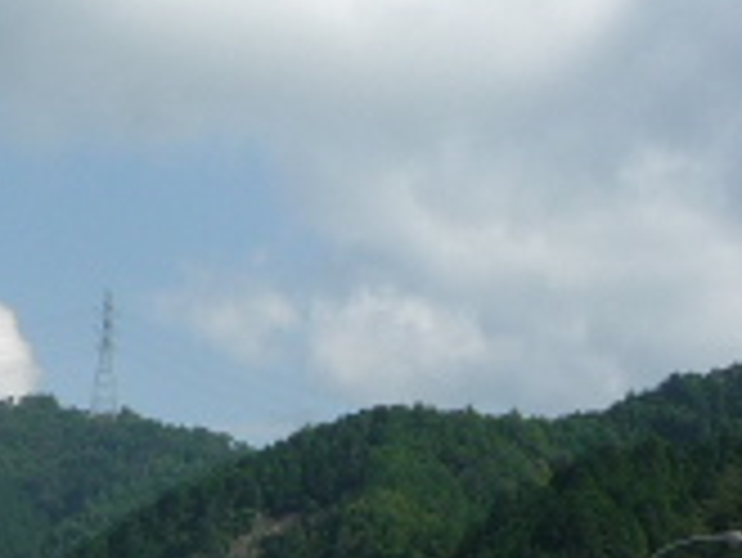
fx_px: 2081
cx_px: 162
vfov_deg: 15.1
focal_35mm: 97
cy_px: 513
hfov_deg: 20.0
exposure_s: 1/800
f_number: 4.5
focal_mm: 4.4
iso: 100
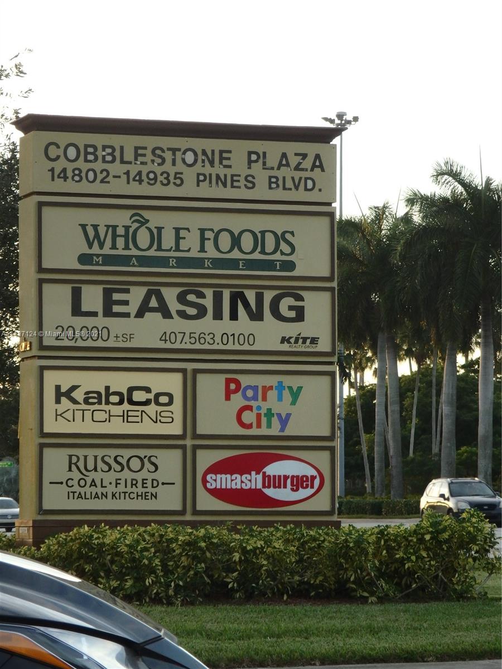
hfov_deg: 8.8
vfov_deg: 11.7
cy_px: 334
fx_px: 3268
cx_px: 251
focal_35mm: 169
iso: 320
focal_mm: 30.2
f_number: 5.7
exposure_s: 1/160
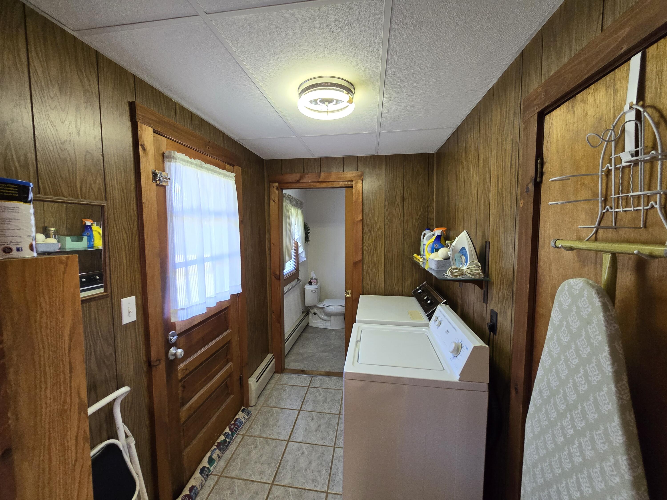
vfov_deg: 89.9
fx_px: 250
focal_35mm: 13
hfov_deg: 106.2
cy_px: 250
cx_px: 334
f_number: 2.2
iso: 250
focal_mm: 2.2
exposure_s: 1/60
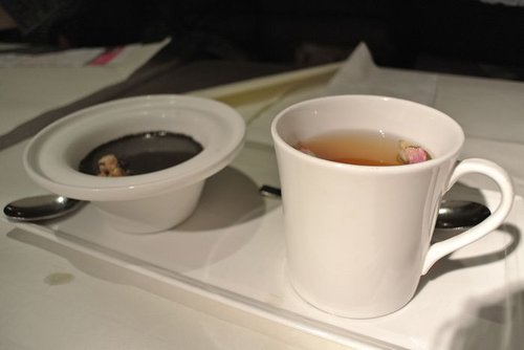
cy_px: 175
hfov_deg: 67.4
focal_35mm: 27
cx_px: 262
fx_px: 393
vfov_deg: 48.0
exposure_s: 1/60
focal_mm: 10
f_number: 2.8
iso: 360
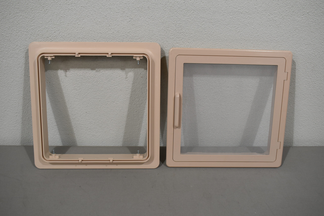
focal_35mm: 36
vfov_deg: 36.9
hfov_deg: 53.1
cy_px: 108
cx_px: 162
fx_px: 324
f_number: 5.6
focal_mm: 24
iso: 320
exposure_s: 1/125
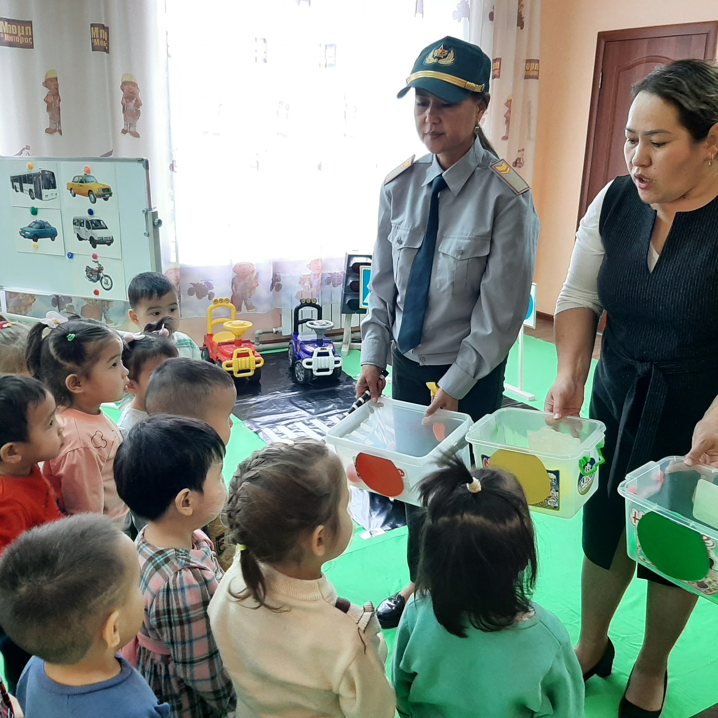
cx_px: 364
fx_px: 727
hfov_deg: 52.5
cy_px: 356
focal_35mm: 31
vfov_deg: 52.5
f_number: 1.7
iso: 200
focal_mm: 3.93
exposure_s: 1/50
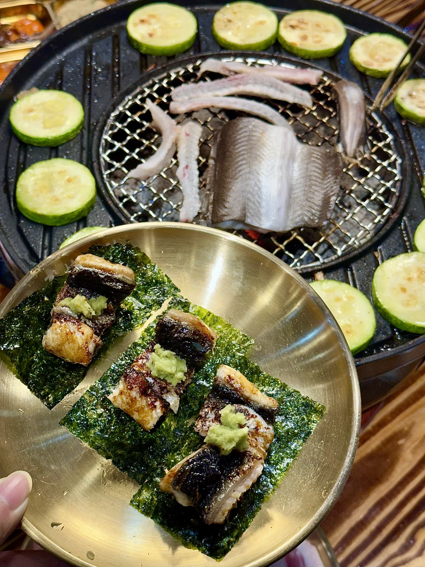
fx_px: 786
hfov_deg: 30.3
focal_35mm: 48
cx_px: 212
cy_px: 284
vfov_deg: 39.7
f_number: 1.78
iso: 80
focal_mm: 6.86
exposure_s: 1/100
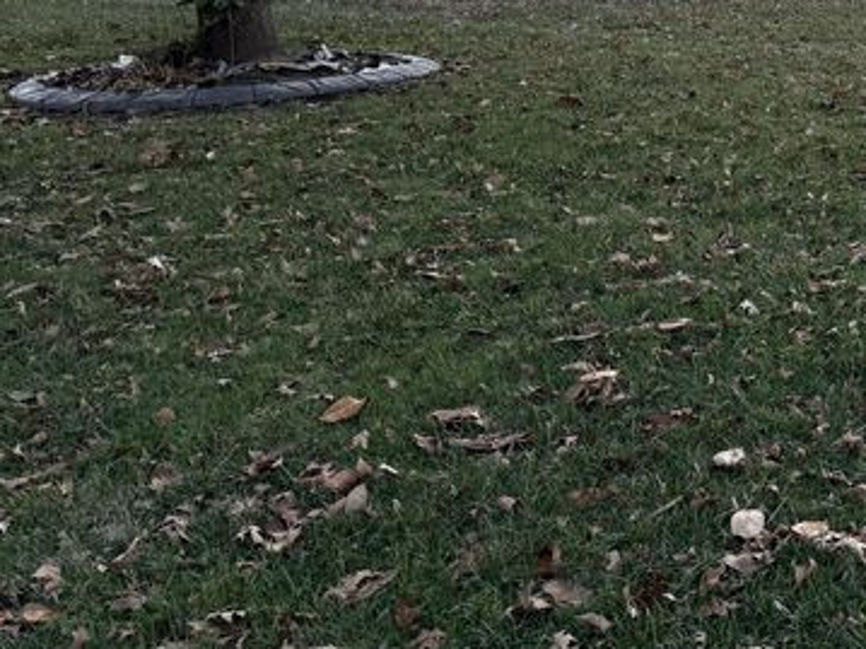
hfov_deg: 31.2
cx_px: 872
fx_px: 1426
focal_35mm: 57
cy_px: -19
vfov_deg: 24.3
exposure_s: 1/1493
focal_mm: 6.76
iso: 100
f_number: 1.78
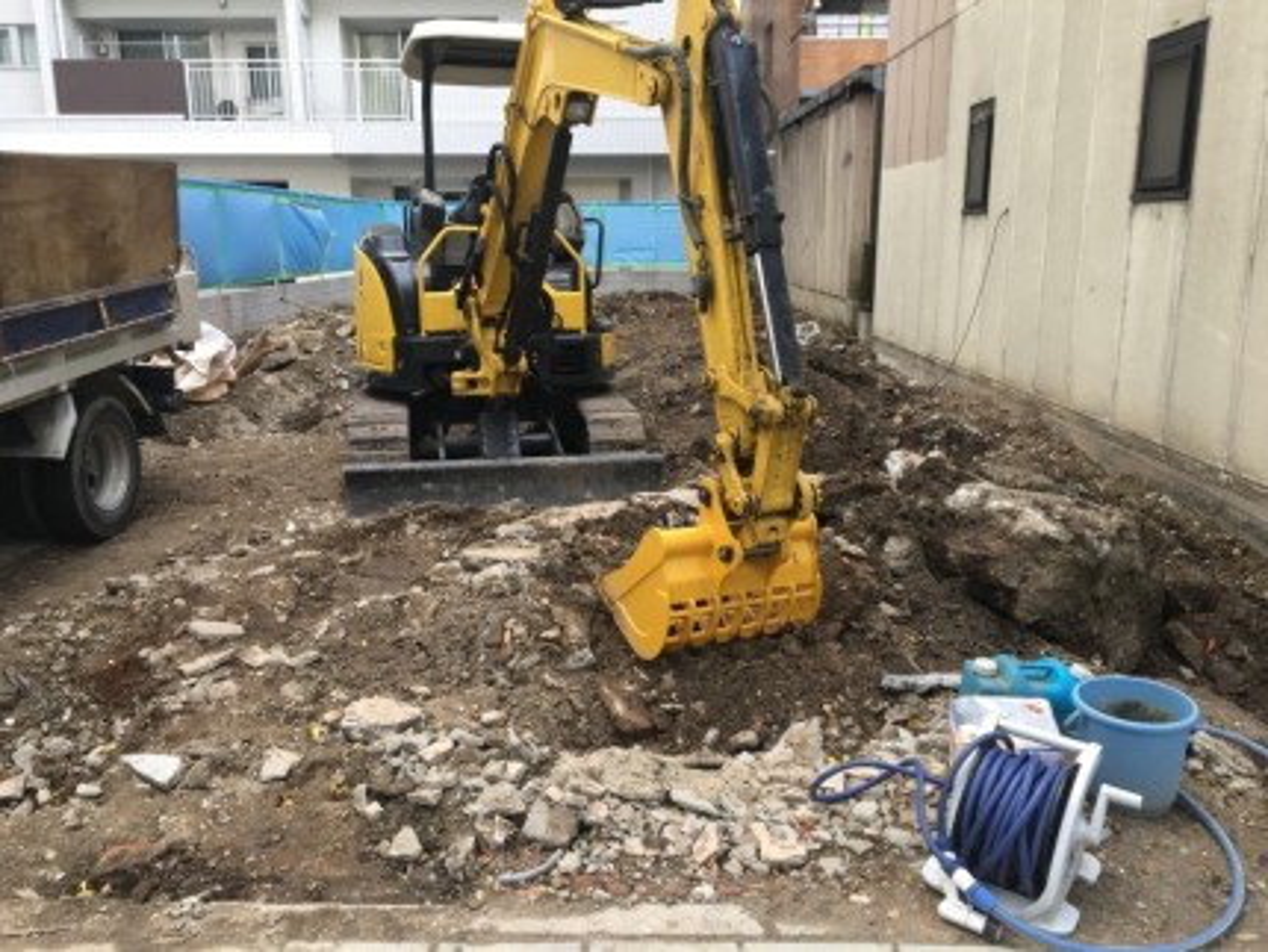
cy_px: 476
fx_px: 1063
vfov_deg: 48.3
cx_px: 634
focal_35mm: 29
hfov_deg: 61.6
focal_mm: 4.15
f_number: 2.2
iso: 40
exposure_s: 1/120
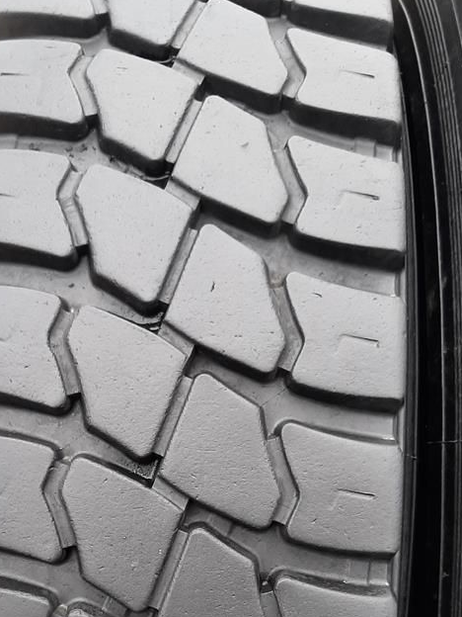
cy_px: 487
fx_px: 890
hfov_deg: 29.0
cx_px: 183
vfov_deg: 36.9
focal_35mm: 50
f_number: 1.7
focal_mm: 3.93
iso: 40
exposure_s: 1/130
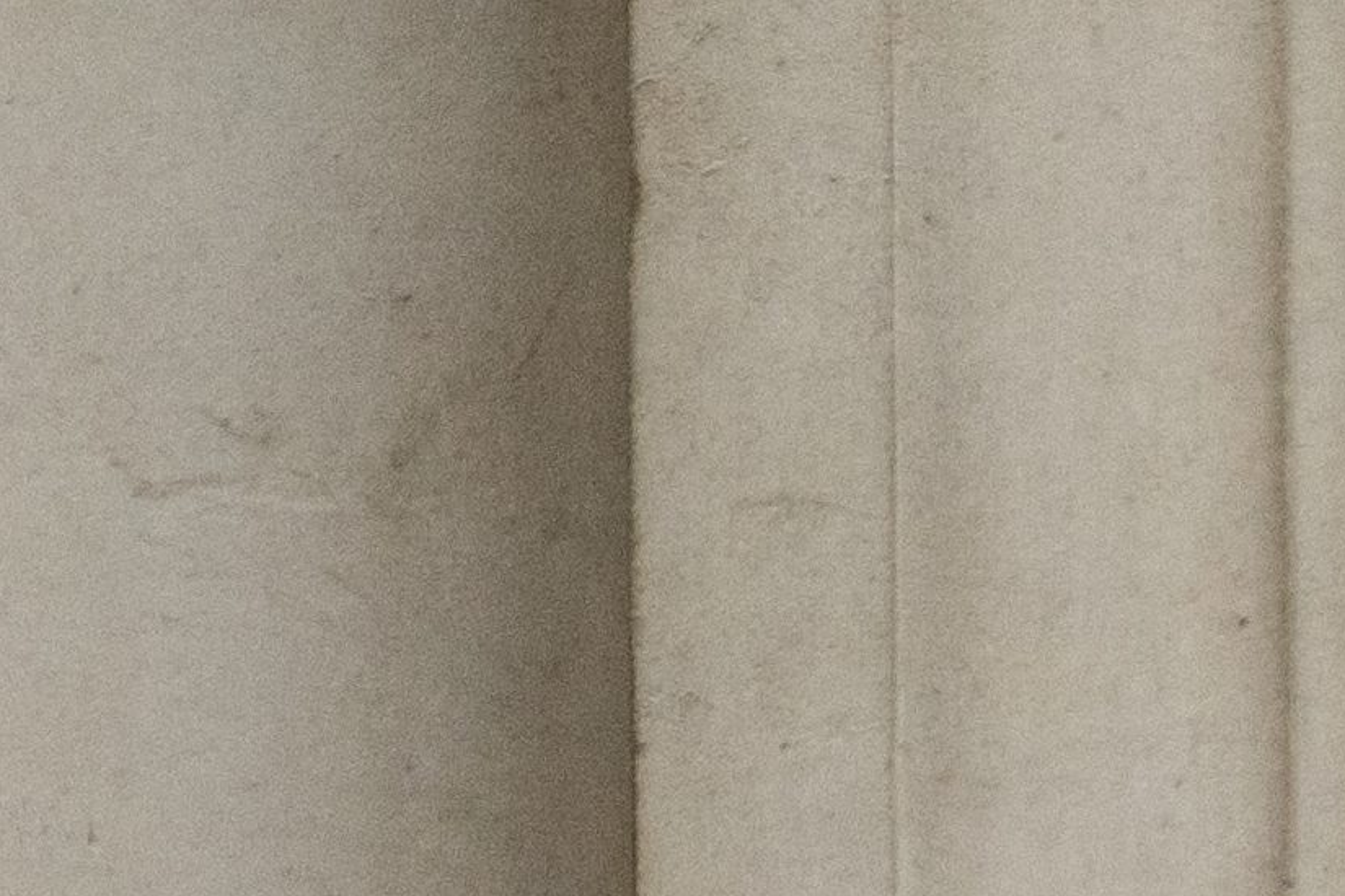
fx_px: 292701
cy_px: 2704
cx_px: 3919
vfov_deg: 0.2
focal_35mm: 7835
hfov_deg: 0.3
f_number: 6.3
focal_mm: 800
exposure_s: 1/640
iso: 320
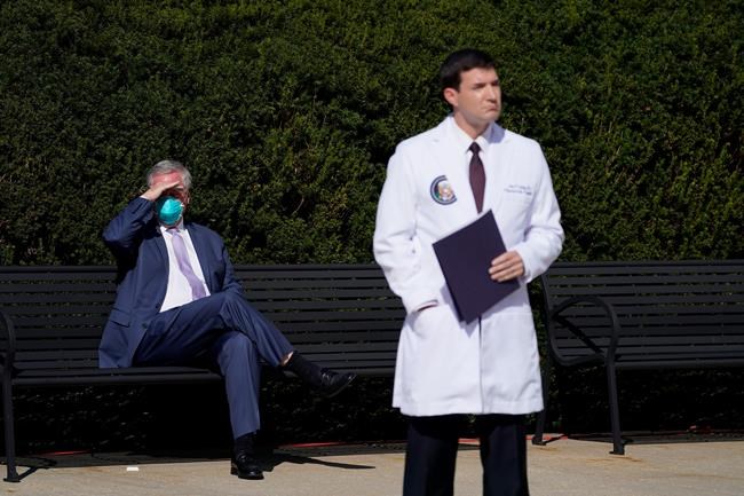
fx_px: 4318
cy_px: 248
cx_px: 372
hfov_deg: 9.8
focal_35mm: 209
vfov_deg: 6.6
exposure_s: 1/3200
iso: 200
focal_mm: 209
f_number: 5.6
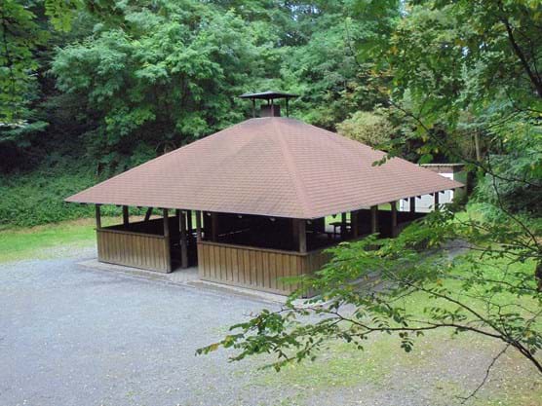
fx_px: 532
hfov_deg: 54.0
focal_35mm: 34
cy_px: 203
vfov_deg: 41.8
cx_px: 271
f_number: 4
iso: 800
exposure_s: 1/100
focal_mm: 6.1
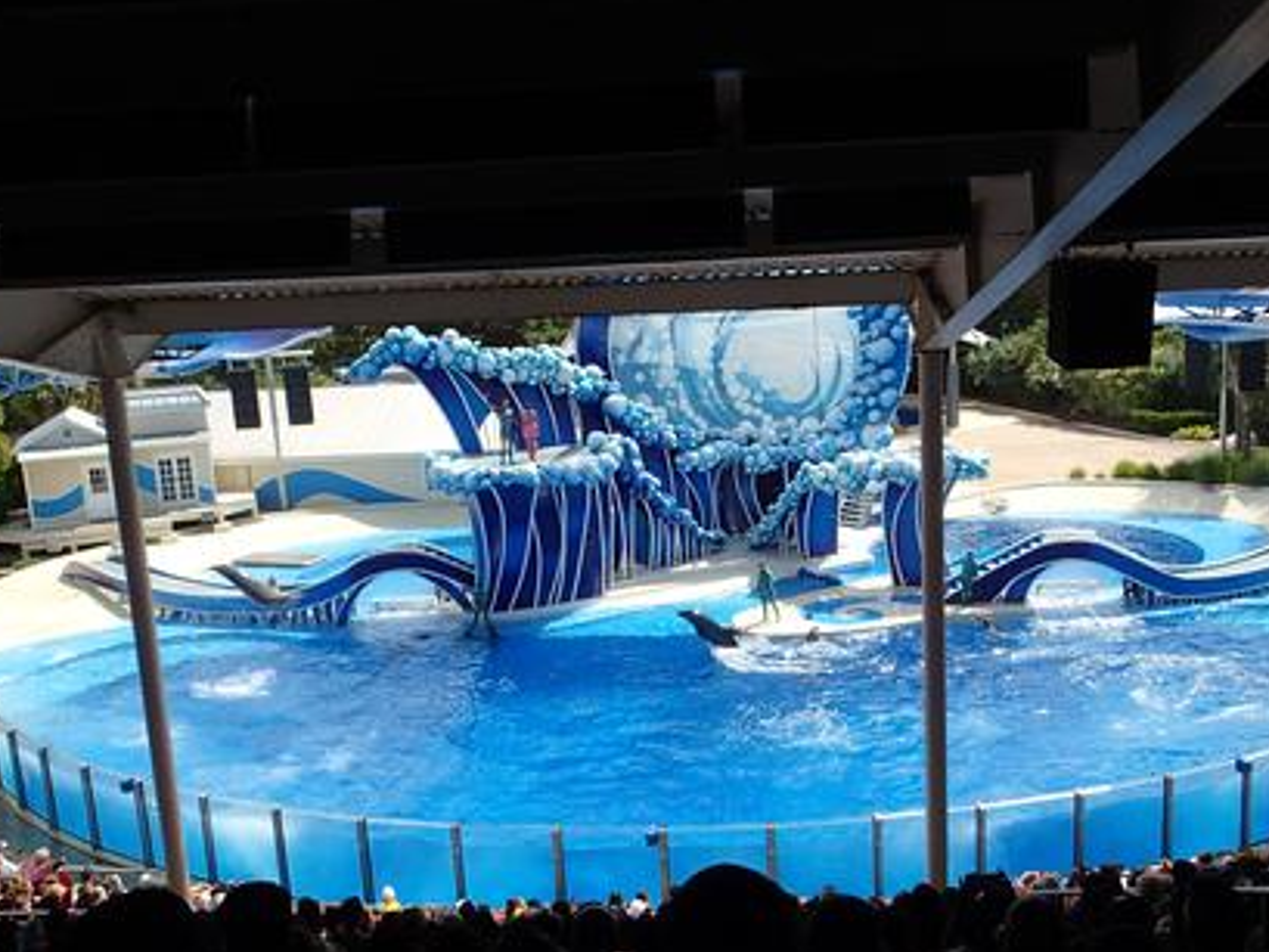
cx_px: 652
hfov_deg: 55.3
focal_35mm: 33
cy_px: 502
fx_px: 1210
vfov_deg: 43.0
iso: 200
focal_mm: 5.5
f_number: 3.2
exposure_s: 1/2000
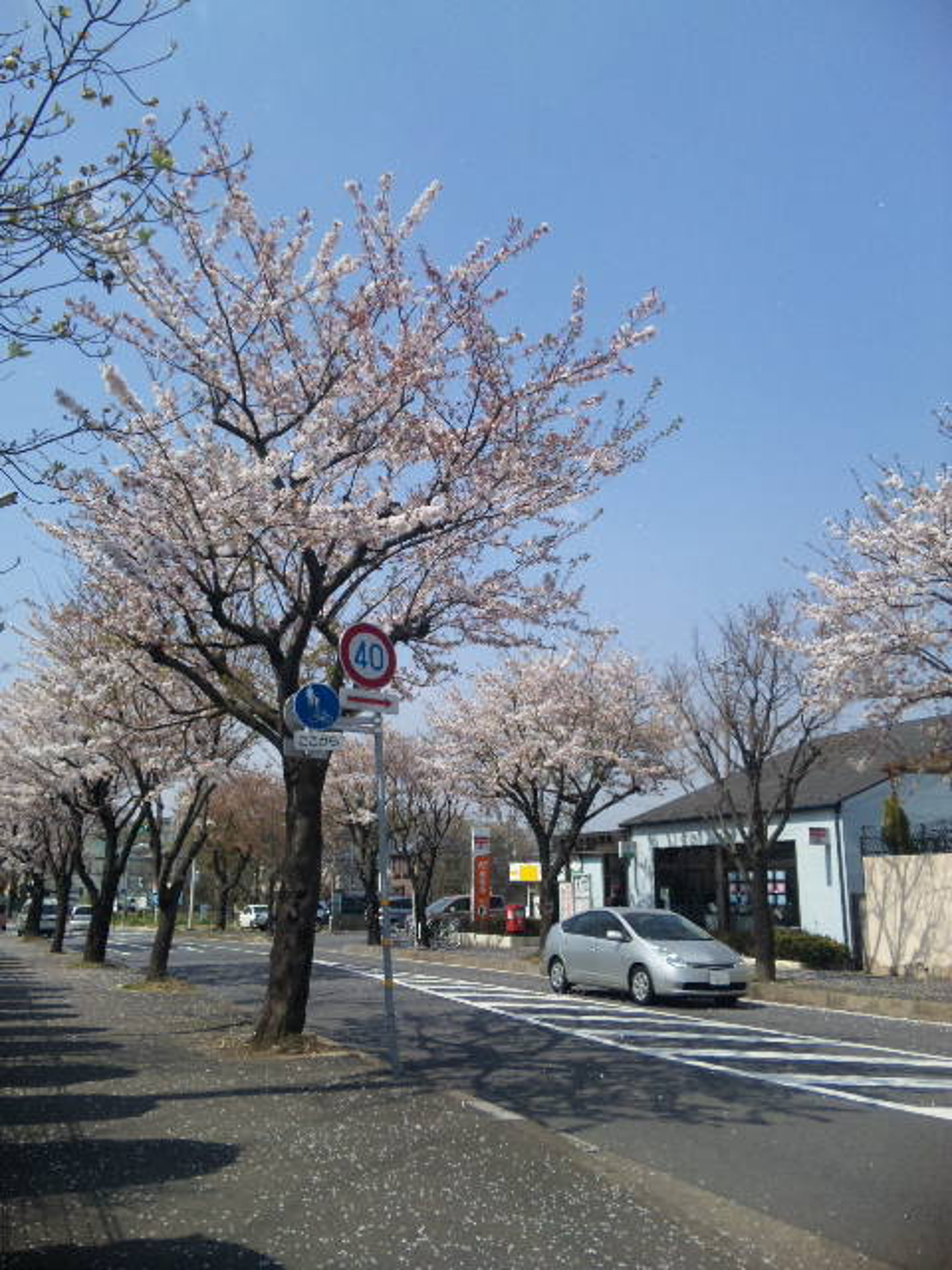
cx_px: 476
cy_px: 635
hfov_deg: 48.2
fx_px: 1063
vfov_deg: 61.7
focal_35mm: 29
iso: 100
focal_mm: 4.82
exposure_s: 1/218
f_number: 2.8
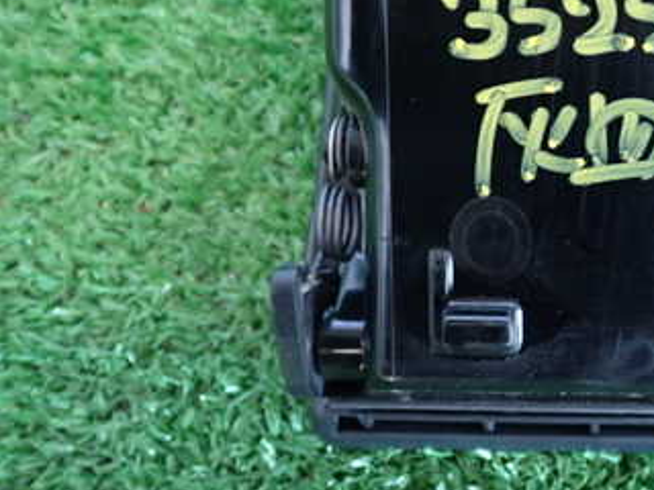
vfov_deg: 24.1
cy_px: 116
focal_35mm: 60
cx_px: 611
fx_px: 1134
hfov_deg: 30.5
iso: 400
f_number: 2.4
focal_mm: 5.79
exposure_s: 1/30
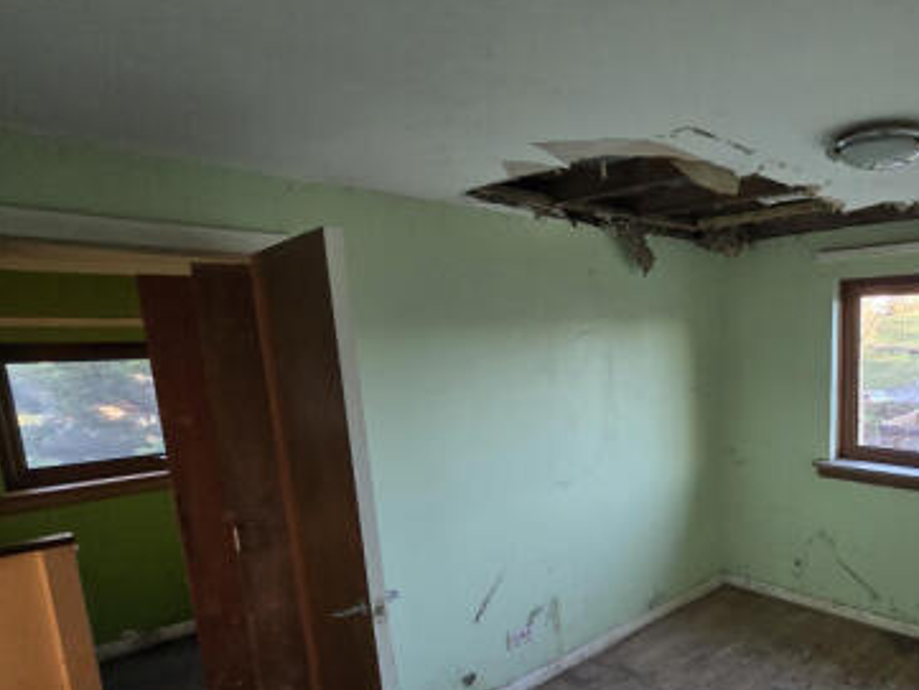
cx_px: 719
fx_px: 558
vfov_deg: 62.3
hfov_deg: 71.9
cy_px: 447
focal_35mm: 21
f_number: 2.2
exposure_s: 1/50
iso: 200
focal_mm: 2.2
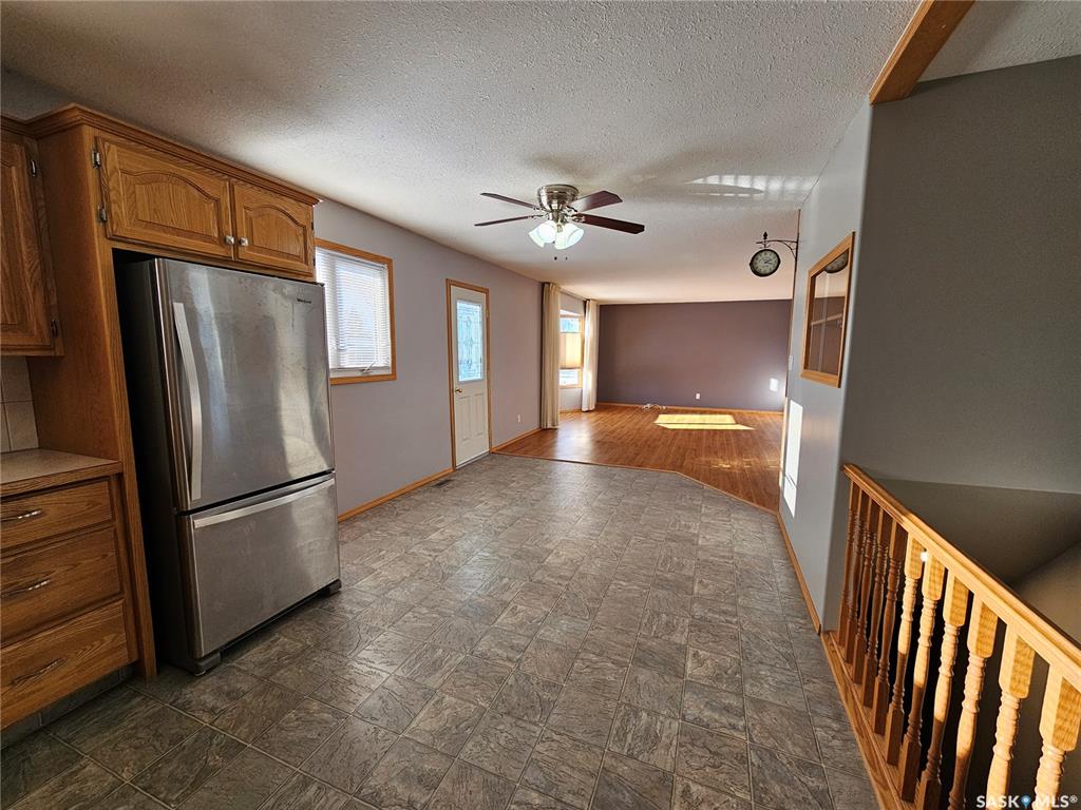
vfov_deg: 89.9
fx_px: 406
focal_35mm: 13
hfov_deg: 106.2
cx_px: 540
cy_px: 405
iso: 80
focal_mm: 2.2
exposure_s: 1/120
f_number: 2.2
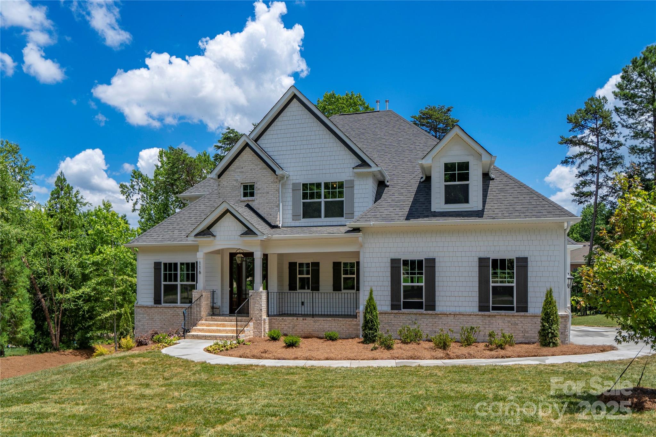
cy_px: 218
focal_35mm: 26
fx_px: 474
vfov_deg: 49.5
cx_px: 328
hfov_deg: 69.4
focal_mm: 26
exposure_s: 1/1250
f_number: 6.3
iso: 320
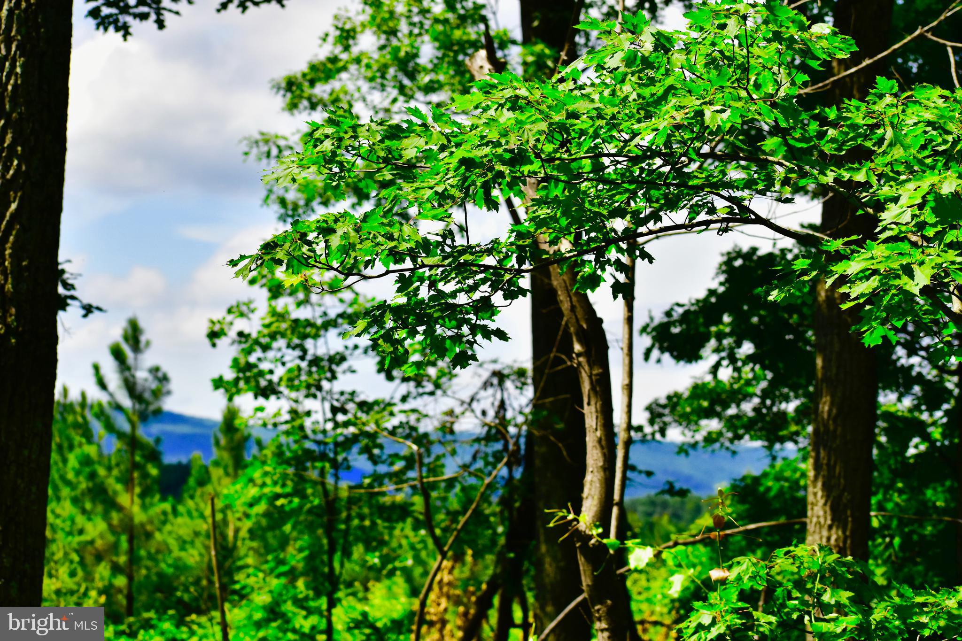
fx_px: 2805
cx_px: 481
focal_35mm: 105
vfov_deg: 13.0
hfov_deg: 19.5
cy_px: 320
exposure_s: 1/640
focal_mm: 70
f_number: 6.3
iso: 400
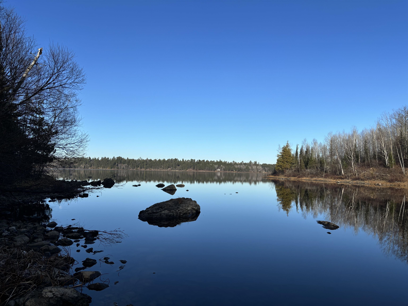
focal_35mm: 26
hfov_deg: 67.3
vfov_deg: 53.1
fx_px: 306
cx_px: 204
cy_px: 153
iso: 50
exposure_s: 1/3021
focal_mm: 5.96
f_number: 1.6
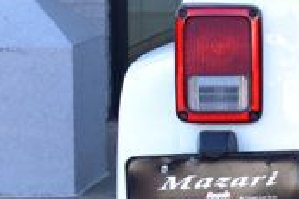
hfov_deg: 5.9
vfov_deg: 4.1
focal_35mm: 338
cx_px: 707
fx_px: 2805
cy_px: -9
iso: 400
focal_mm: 38
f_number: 9
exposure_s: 1/100
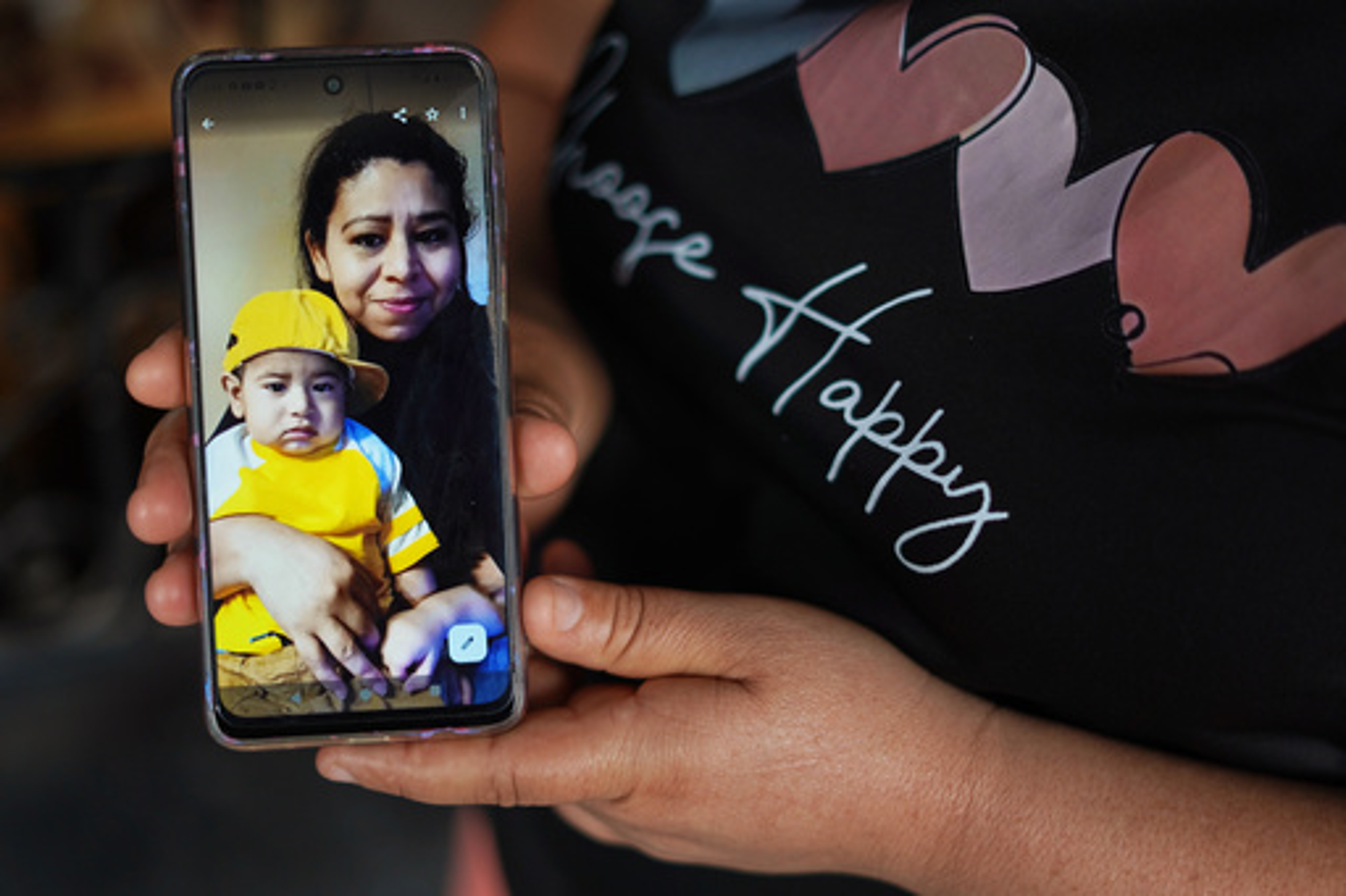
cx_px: 673
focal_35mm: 50
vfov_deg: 27.0
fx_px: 1869
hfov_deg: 39.6
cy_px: 448
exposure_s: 1/320
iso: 160
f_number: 1.8
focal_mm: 50
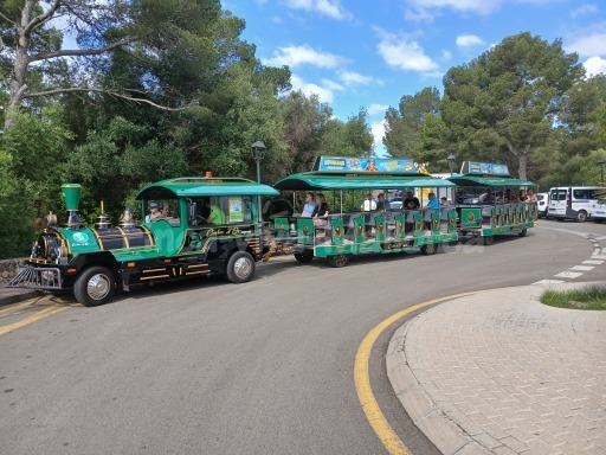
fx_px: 455
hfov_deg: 67.3
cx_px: 303
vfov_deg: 53.1
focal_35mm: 26
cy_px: 228
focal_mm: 3.98
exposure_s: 1/269
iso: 20
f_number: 1.8
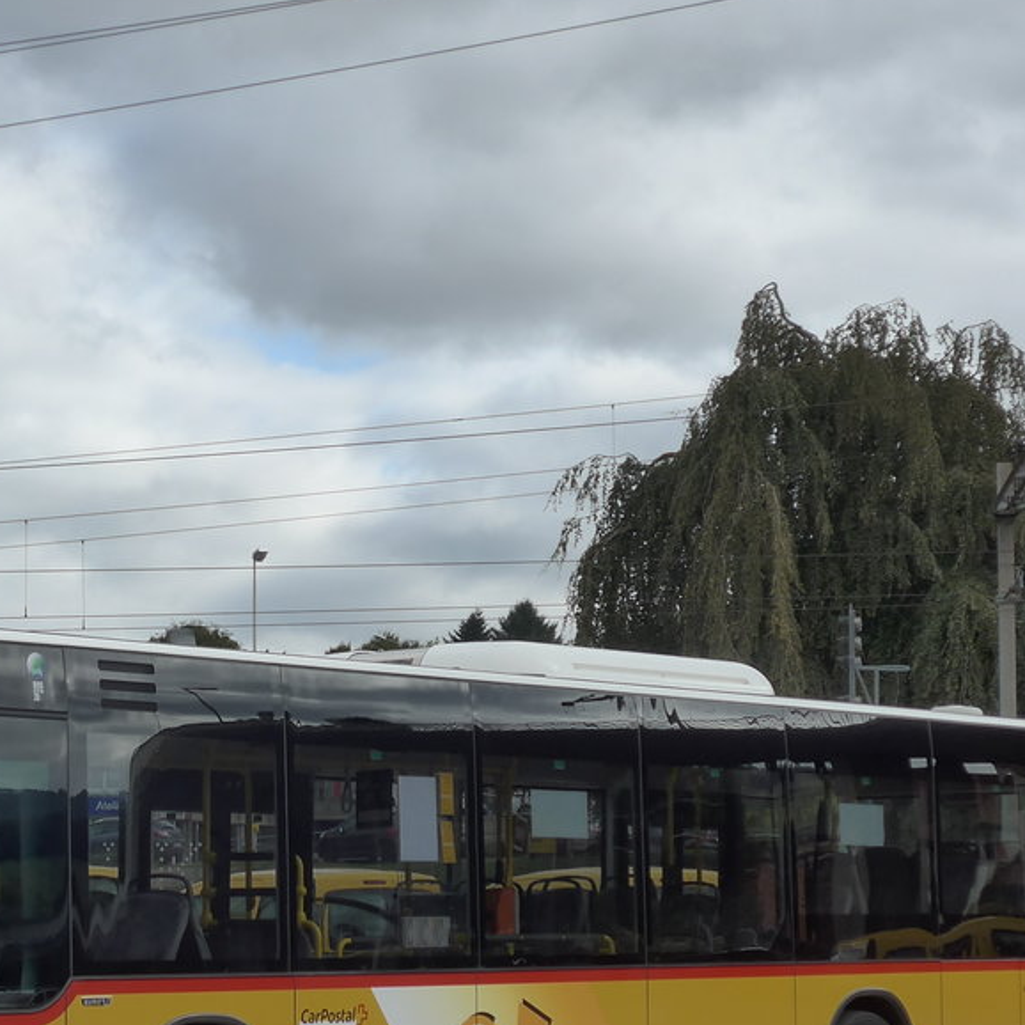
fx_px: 3384
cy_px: 686
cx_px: 216
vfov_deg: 17.2
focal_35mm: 101
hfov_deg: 17.1
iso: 160
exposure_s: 1/1300
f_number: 3.4
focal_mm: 11.3
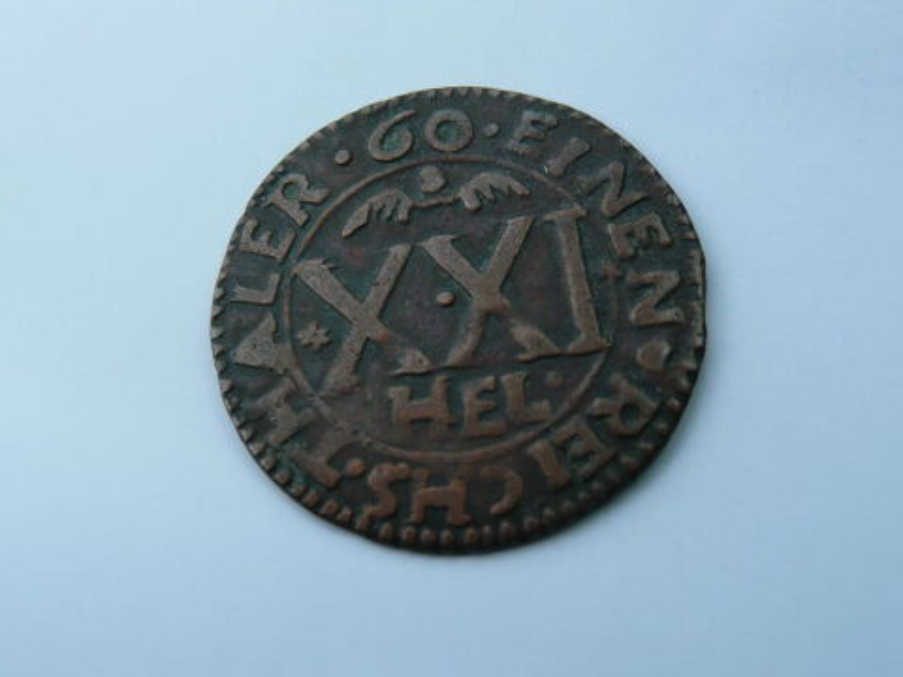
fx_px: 1200
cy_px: 338
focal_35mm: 46
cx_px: 452
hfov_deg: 41.2
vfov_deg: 31.5
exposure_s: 1/125
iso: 100
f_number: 3.8
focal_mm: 6.2
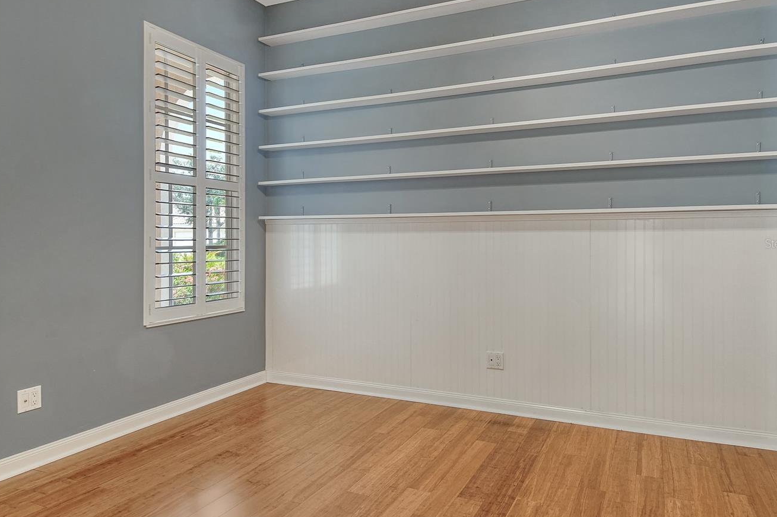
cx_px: 343
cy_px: 243
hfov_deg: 78.3
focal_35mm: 22
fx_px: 475
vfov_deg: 57.1
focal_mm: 12
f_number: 7.1
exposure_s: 1/500
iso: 640
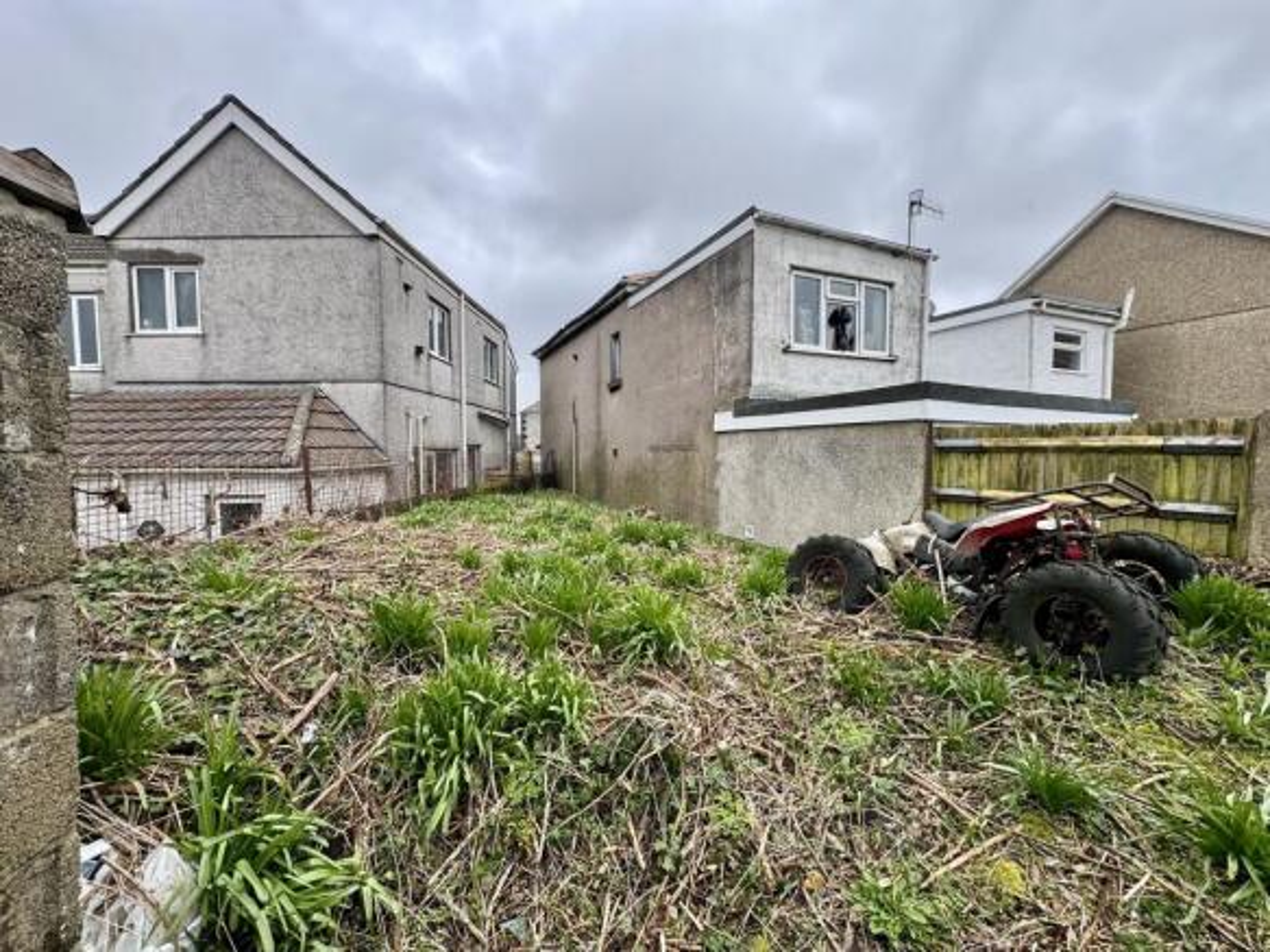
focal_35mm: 14
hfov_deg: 102.1
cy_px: 476
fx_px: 514
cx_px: 635
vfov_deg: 85.7
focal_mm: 2.22
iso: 40
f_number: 2.2
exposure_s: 1/405
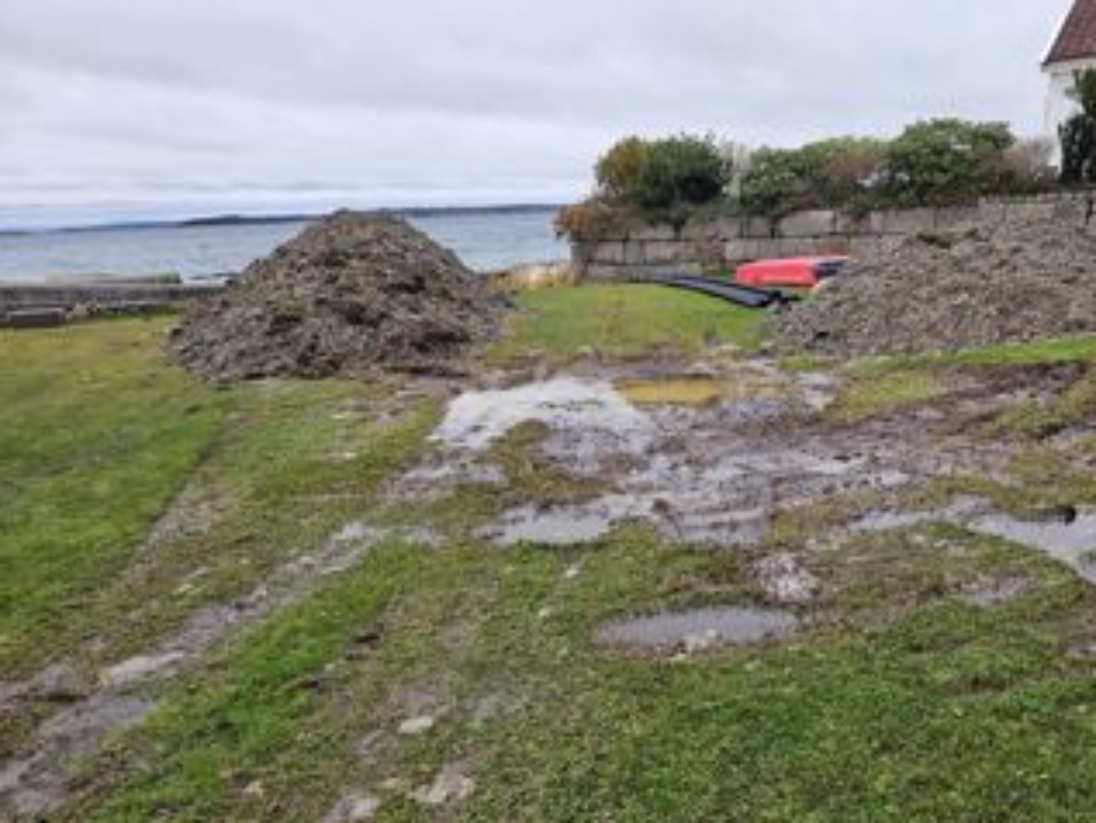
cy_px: 501
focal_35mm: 29
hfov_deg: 60.9
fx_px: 919
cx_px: 681
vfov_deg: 47.9
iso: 25
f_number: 1.8
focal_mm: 5.4
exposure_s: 1/129
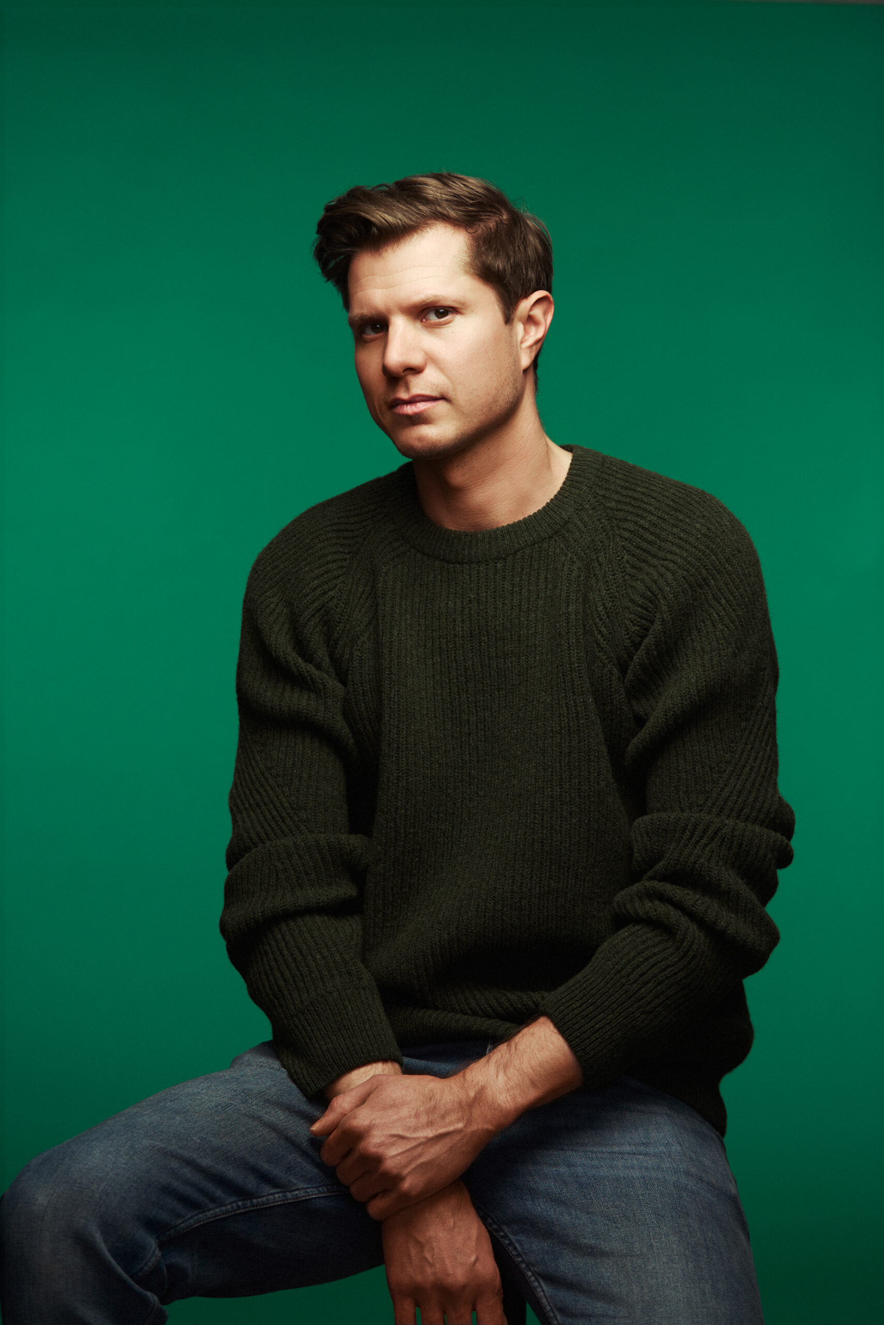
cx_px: 442
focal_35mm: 82
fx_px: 3017
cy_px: 662
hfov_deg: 16.7
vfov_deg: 24.8
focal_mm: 82
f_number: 4
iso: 100
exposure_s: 1/200
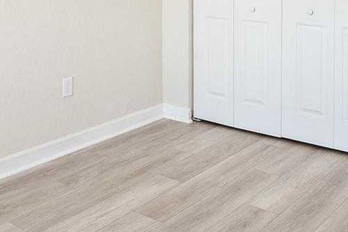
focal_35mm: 48
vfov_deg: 25.3
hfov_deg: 41.1
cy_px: -43
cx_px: 178
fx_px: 464
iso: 200
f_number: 8
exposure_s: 1/2
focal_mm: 10
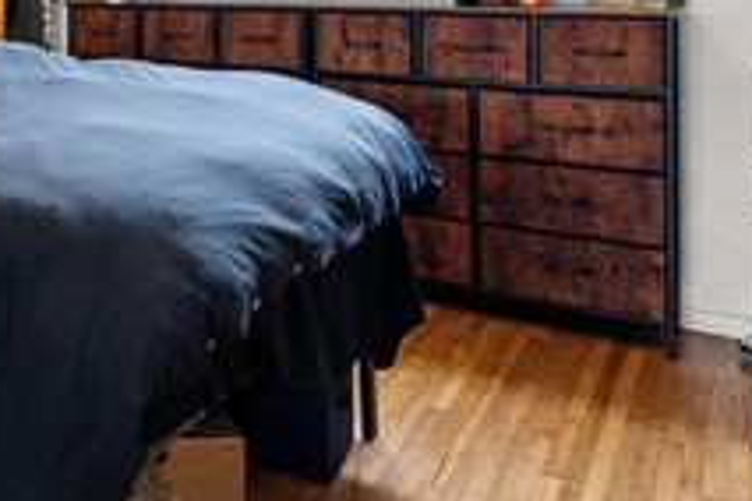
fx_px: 877
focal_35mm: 42
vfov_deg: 28.6
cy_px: -65
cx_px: -106
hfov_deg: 37.5
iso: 800
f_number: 8
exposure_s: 1/40
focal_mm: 14
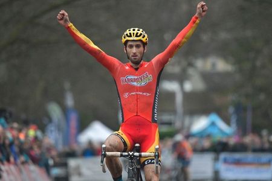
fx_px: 3400
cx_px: 136
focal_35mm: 450
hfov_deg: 4.6
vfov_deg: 3.1
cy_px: 90
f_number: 4
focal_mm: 300
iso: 6400
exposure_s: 1/1250
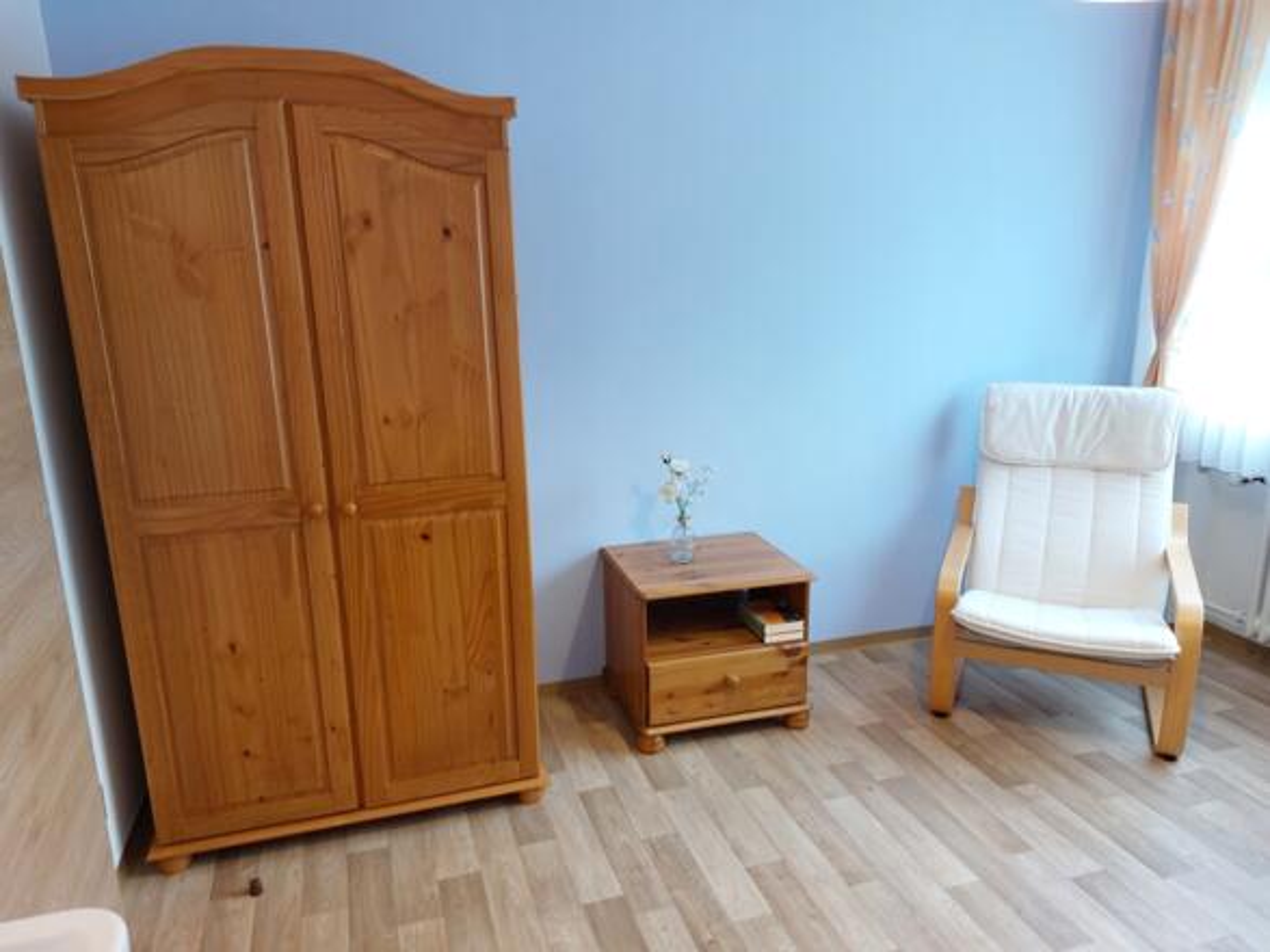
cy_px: 476
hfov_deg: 69.4
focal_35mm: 25
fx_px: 917
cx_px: 635
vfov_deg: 54.9
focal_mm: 5.23
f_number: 1.8
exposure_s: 1/50
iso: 250
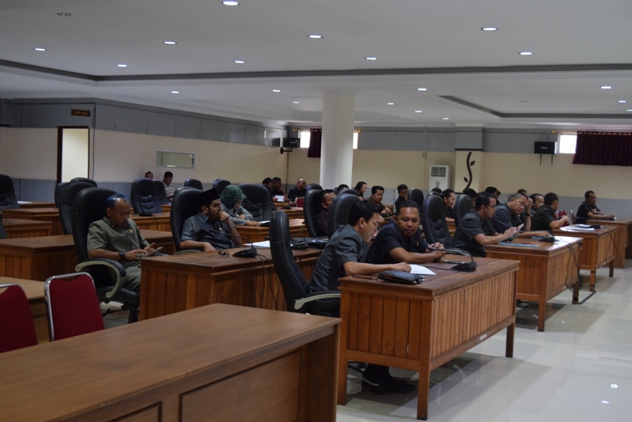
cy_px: 211
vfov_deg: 29.0
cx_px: 316
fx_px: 817
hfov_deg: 42.3
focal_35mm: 46
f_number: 5
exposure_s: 1/50
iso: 1600
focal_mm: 31
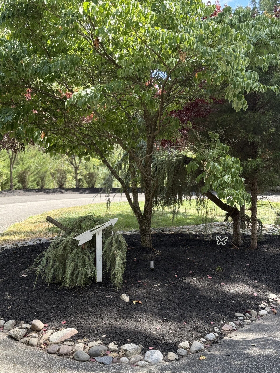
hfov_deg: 30.3
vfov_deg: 39.7
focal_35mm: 48
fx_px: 518
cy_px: 186
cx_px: 140
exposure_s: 1/513
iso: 80
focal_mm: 6.76
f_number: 1.78
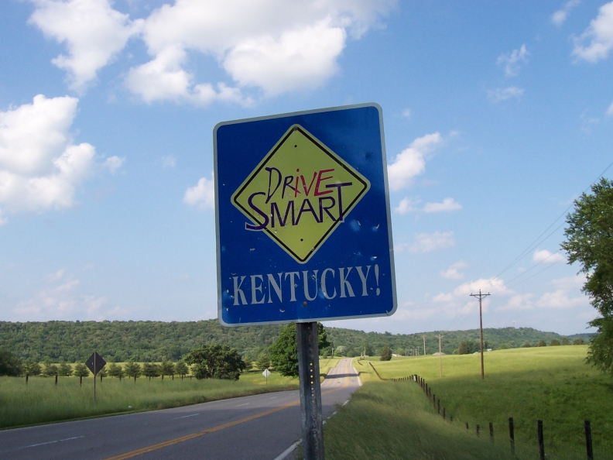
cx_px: 306
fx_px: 655
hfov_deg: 50.1
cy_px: 230
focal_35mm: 37
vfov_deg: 38.7
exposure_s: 1/500
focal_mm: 5.6
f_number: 5.6
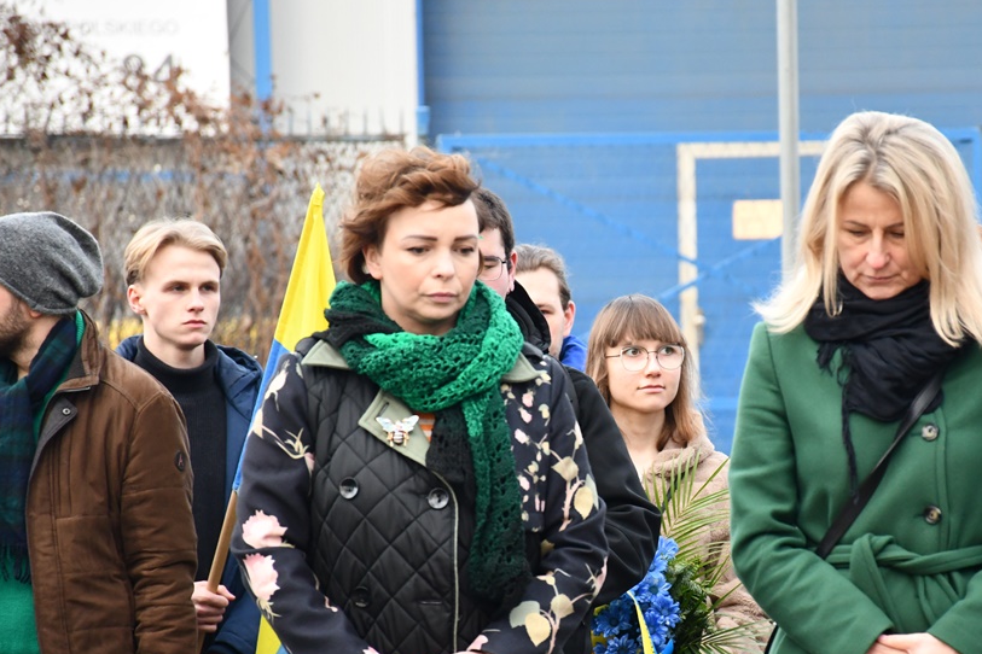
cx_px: 685
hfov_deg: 7.6
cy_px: 456
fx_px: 7364
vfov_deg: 5.1
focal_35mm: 270
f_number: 5.6
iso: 1250
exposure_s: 1/250
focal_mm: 122
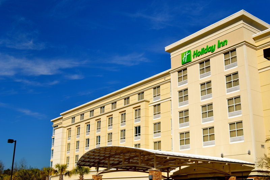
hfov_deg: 45.0
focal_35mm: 44
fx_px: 326
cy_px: 90
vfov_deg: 30.8
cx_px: 135
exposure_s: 1/320
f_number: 9
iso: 100
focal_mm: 29
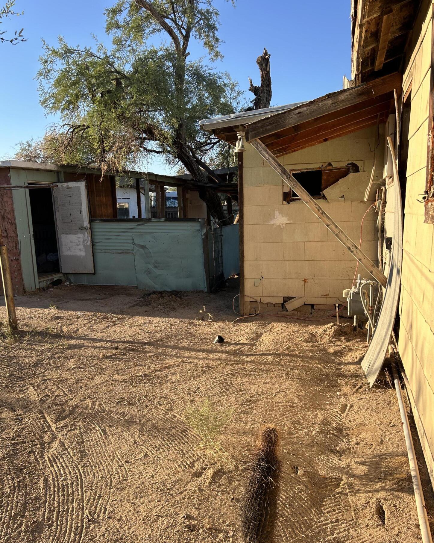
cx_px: 215
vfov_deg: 62.2
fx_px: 450
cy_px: 289
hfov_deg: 51.5
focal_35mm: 28
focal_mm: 5.7
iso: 50
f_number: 1.5
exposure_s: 1/1089
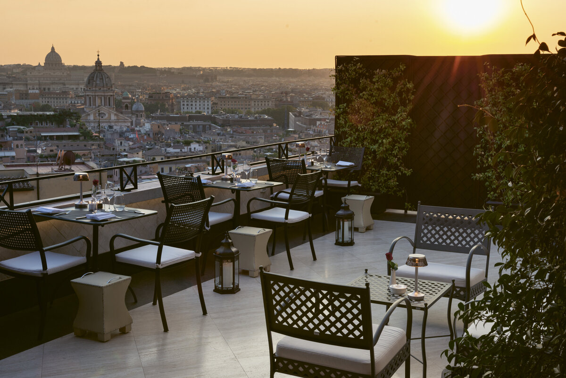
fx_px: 755
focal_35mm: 48
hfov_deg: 41.1
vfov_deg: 28.1
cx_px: 283
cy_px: 189
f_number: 13
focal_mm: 48
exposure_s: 1/60
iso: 200
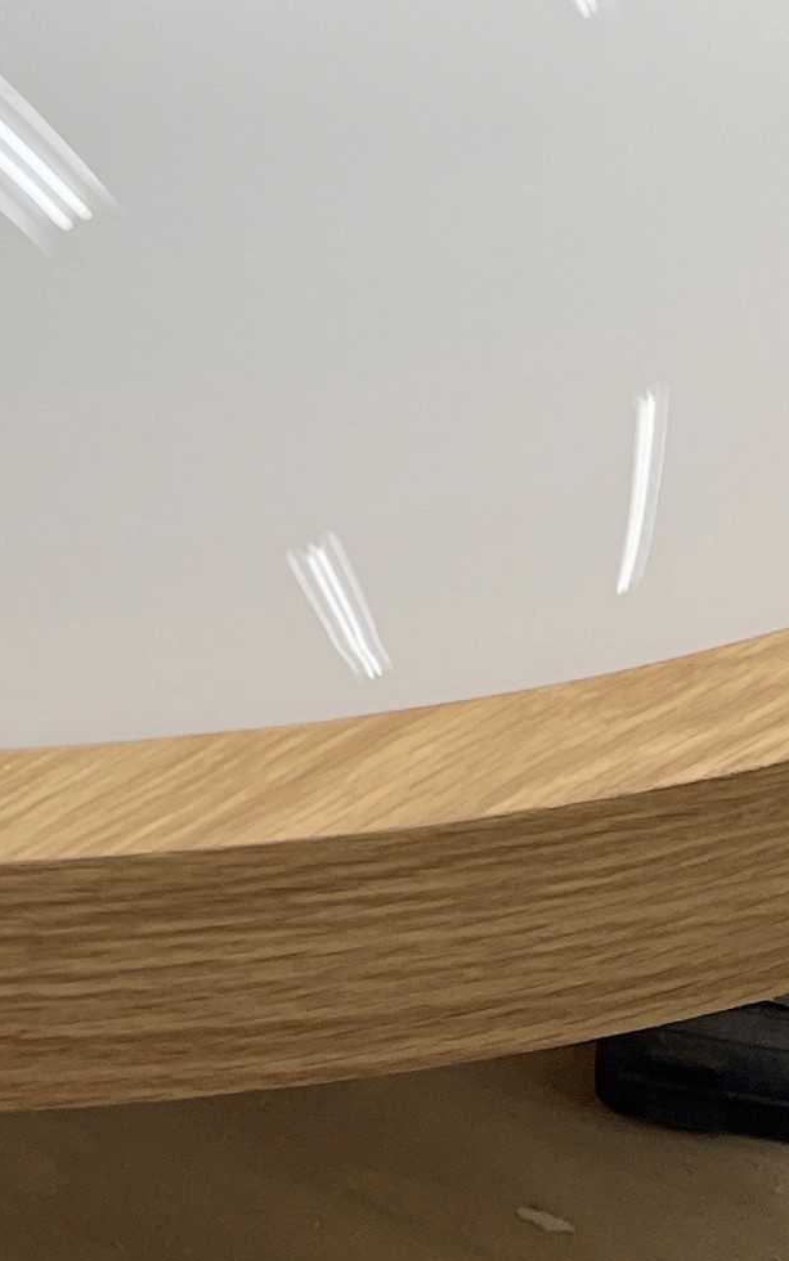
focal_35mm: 109
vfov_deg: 16.8
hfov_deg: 11.6
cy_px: -803
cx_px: -363
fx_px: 3748
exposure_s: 1/120
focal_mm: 5.1
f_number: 1.6
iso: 80
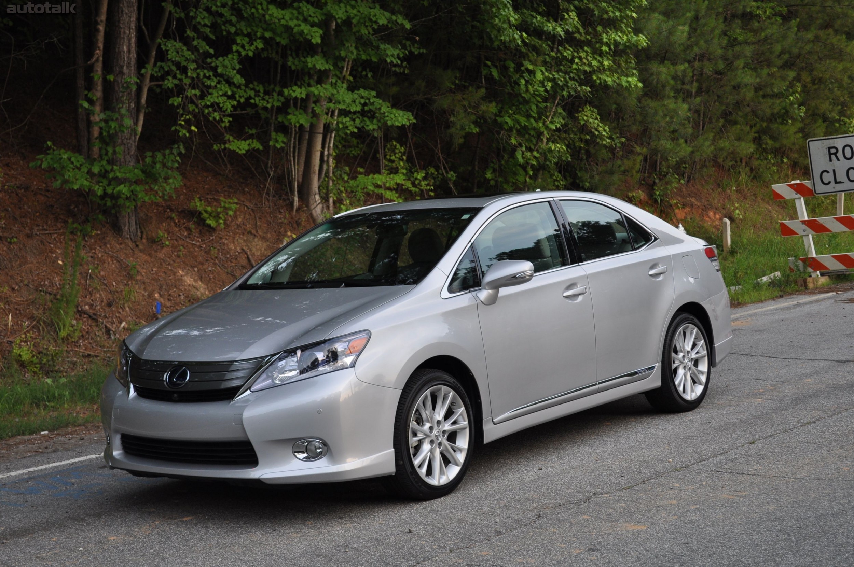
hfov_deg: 33.4
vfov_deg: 22.6
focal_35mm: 60
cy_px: 284
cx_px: 427
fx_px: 1422
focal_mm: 40
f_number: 5.6
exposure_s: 1/125
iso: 320
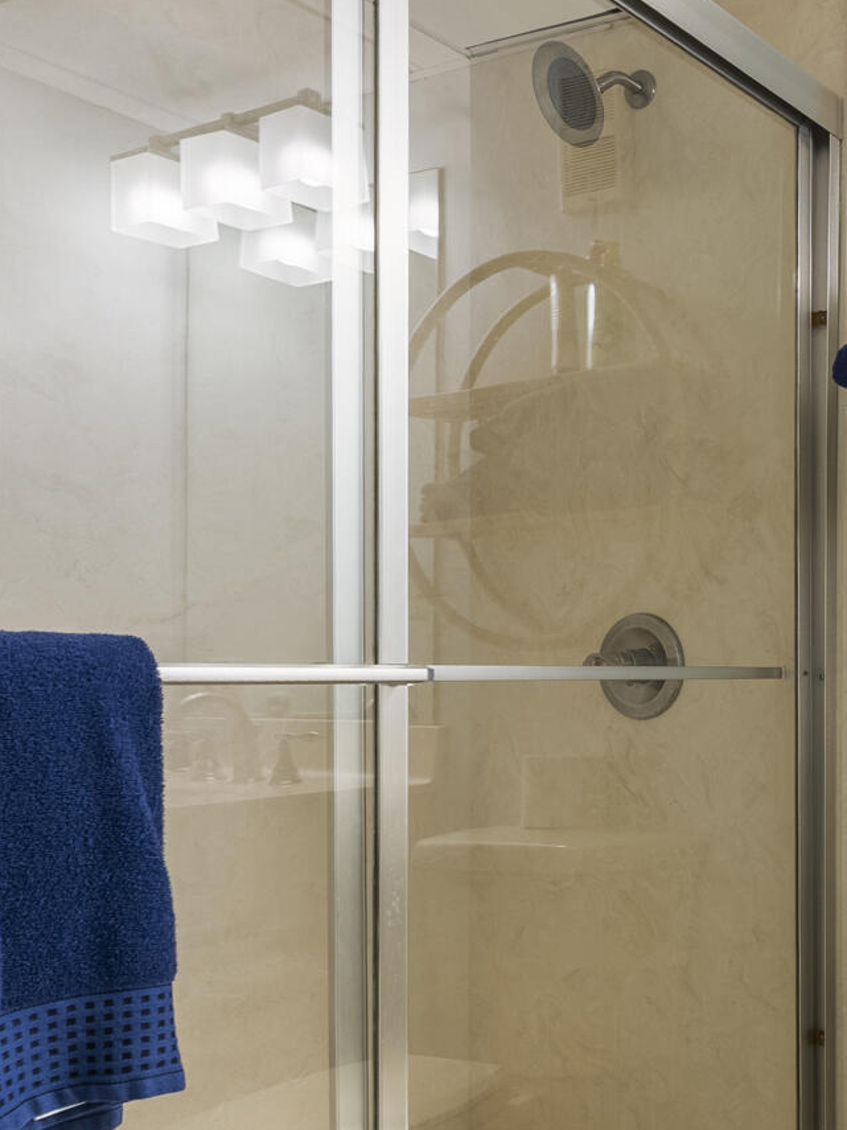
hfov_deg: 30.3
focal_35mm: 36
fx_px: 1175
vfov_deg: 51.0
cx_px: 1132
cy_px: 683
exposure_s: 1/2
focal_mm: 16
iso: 320
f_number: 8
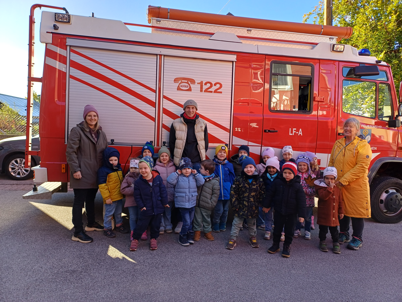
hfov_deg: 69.4
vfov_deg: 54.9
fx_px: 290
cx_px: 201
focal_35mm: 25
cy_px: 151
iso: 50
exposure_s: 1/204
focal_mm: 4.65
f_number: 1.8
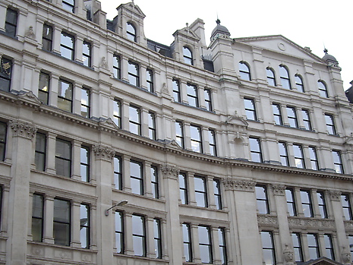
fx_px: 500
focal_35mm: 49
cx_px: 202
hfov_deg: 38.8
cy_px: 169
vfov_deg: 29.5
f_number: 2.8
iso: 100
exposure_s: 1/60
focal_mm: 7.9
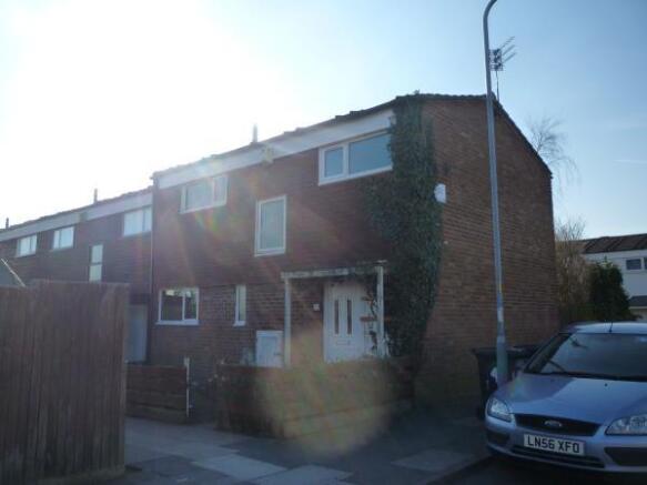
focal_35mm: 29
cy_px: 242
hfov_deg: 61.7
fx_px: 542
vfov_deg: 48.2
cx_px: 324
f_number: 4
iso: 125
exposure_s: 1/640
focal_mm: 5.2
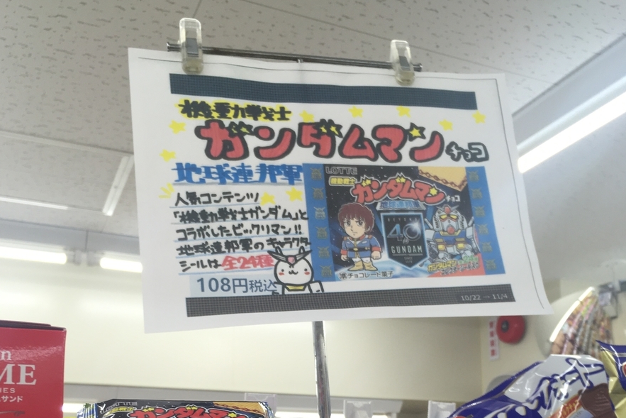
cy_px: 374
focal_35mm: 41
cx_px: 311
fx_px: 713
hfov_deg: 47.4
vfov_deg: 31.2
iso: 32
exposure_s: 1/60
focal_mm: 4.15
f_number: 2.2
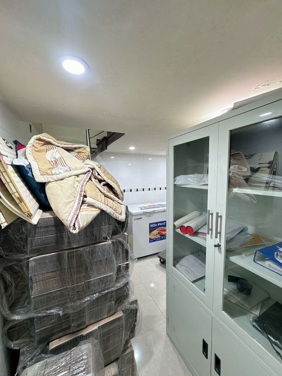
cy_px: 188
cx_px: 141
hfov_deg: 85.7
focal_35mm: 14
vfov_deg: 102.1
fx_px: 152
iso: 100
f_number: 2.2
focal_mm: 2.22
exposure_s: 1/50
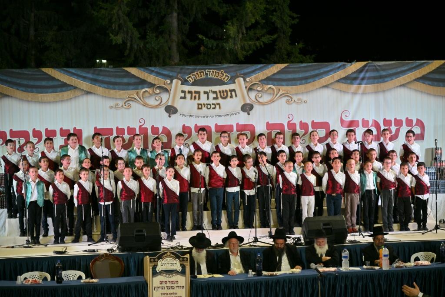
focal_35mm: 105
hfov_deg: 19.5
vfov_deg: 13.0
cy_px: 148
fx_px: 1298
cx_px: 222
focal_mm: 105
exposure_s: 1/160
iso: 400
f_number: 4
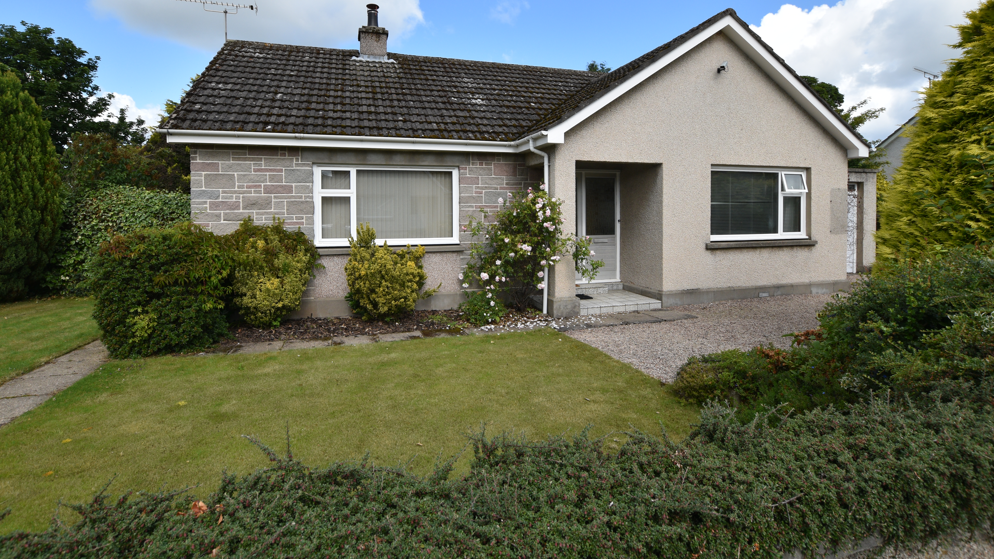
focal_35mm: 17
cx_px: 486
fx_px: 448
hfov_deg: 95.9
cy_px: 225
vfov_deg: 63.4
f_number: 8
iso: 200
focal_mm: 10
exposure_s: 1/250
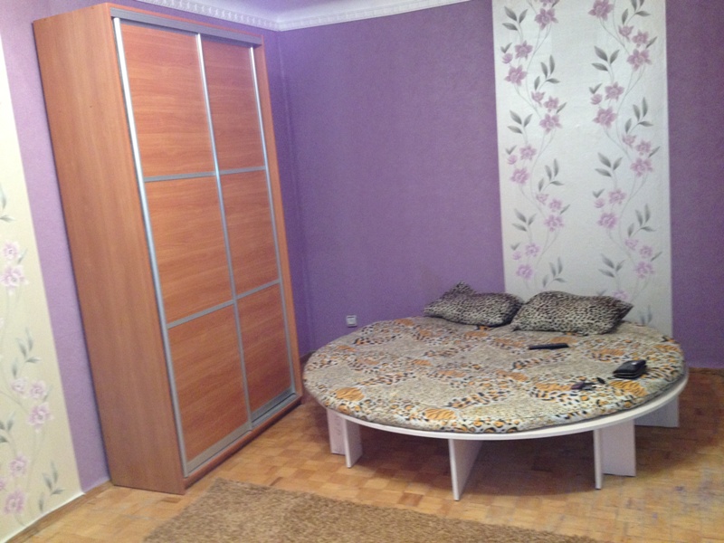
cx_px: 362
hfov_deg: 52.6
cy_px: 272
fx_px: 732
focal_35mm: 35
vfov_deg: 40.7
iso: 250
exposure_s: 1/20
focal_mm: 4.28
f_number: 2.4
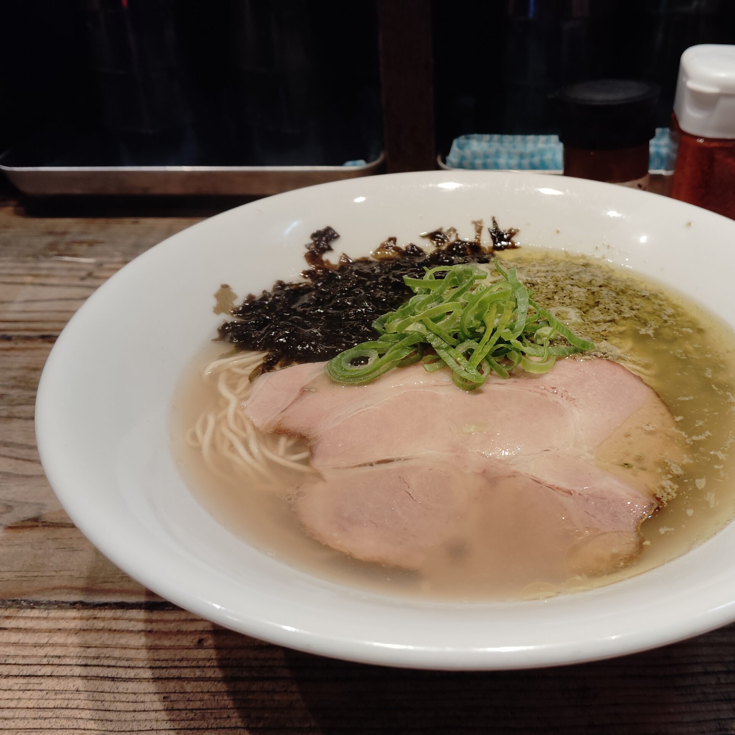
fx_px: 793
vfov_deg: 49.7
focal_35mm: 33
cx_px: 480
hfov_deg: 49.0
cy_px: 368
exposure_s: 1/100
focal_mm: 4.22
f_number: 1.8
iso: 475
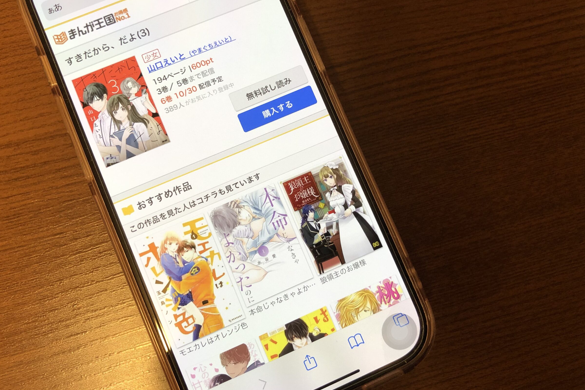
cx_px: 281
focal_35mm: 31
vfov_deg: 42.2
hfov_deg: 60.3
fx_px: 504
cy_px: 170
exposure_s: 1/20
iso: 40
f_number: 1.8
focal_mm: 3.99
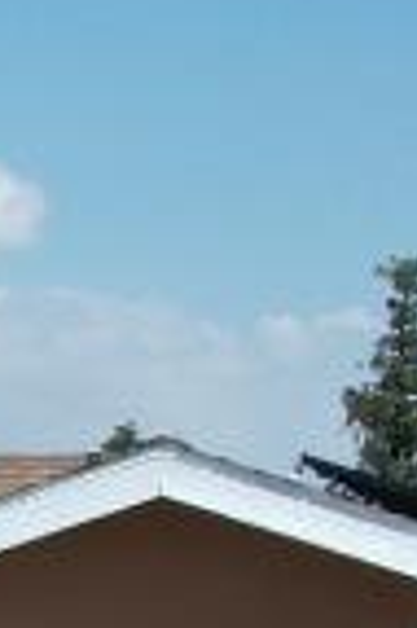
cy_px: 1287
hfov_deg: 5.2
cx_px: -1264
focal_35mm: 231
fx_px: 4023
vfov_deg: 8.4
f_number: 2.8
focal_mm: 8.38
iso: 100
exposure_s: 1/2000
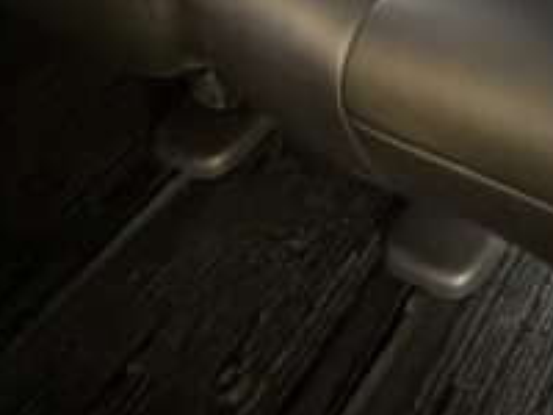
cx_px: 636
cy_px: -302
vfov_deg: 20.1
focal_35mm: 56
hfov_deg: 30.1
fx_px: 895
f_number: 2.2
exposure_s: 1/4
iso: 4000
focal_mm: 2.22
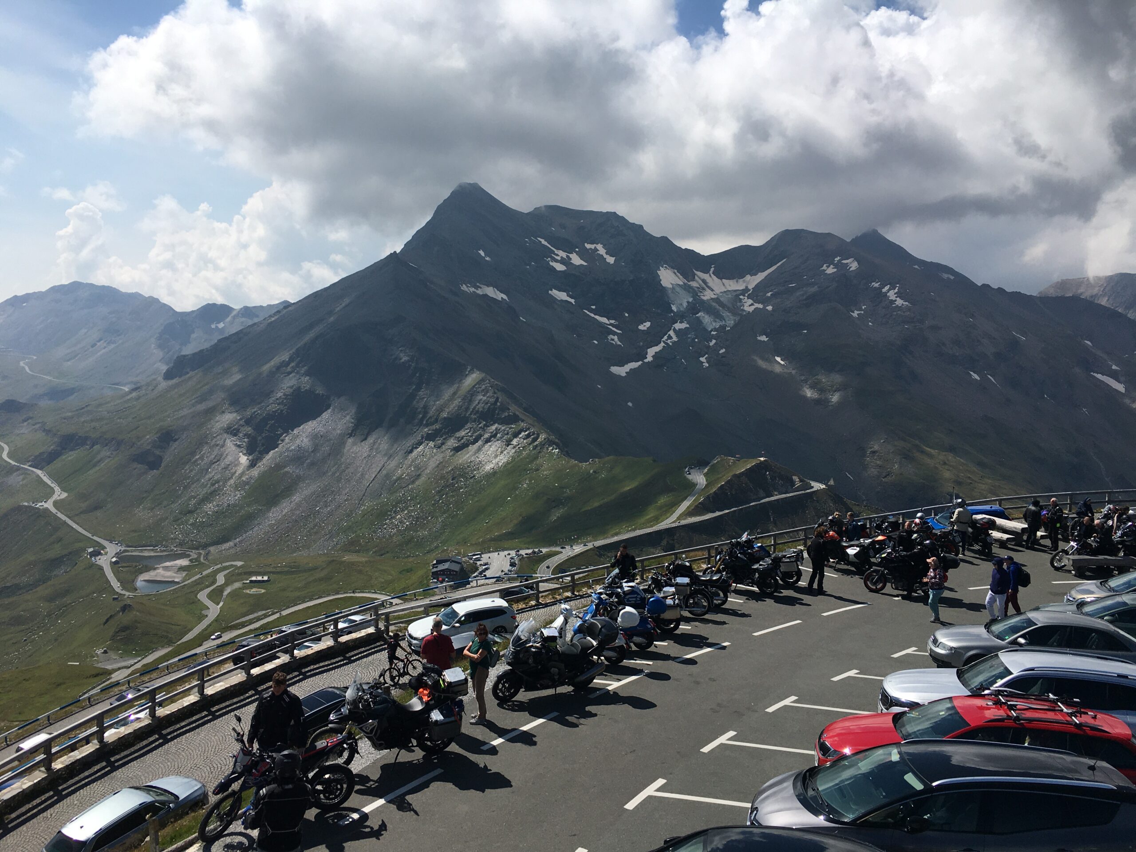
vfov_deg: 48.2
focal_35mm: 29
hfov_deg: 61.7
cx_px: 568
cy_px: 426
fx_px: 952
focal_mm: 4.15
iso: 25
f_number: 2.2
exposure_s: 1/3077
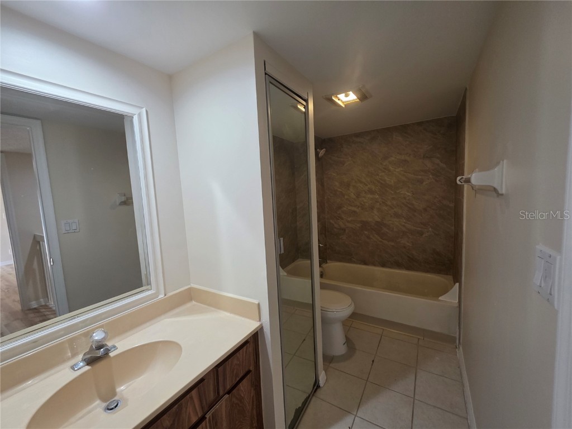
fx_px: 215
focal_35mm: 13
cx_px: 286
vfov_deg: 89.9
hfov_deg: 106.2
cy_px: 214
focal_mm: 2.2
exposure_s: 1/120
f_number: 1.9
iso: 200
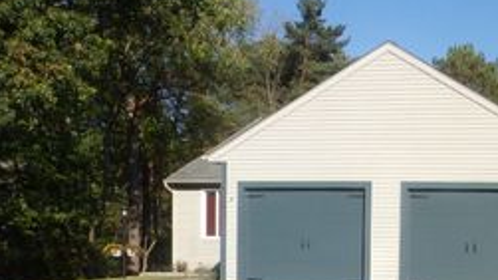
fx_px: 686
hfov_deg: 36.2
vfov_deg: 22.5
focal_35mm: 52
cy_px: 251
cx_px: 488
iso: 80
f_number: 5.8
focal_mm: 4.3
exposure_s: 1/320
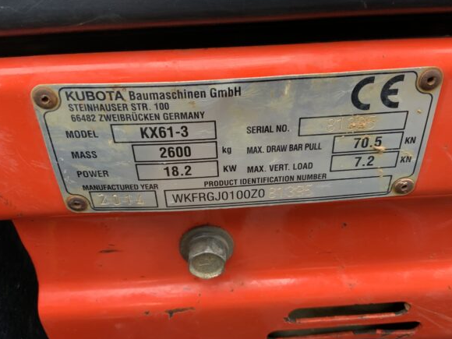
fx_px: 418
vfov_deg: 44.1
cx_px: 233
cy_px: 160
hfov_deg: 56.8
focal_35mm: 32
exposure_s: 1/60
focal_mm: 3
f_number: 1.8
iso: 100
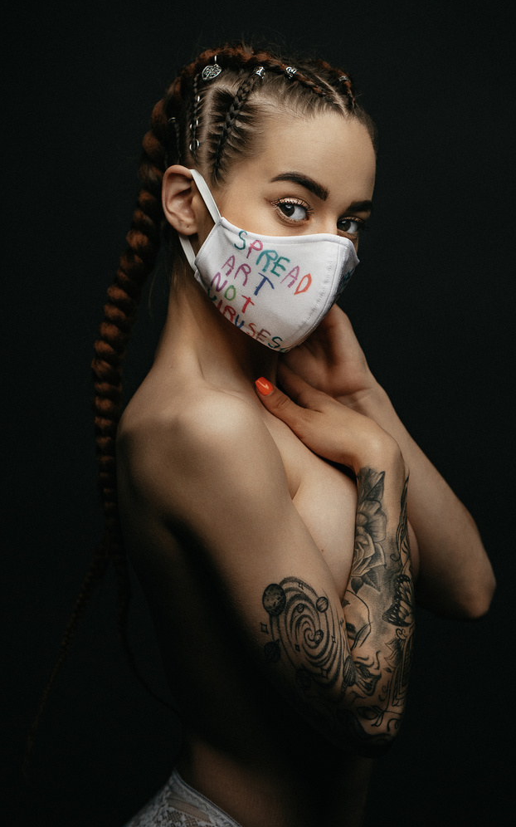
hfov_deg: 15.0
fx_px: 1959
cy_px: 413
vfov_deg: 23.8
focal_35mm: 87
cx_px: 263
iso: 100
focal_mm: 85
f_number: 4
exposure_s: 1/125
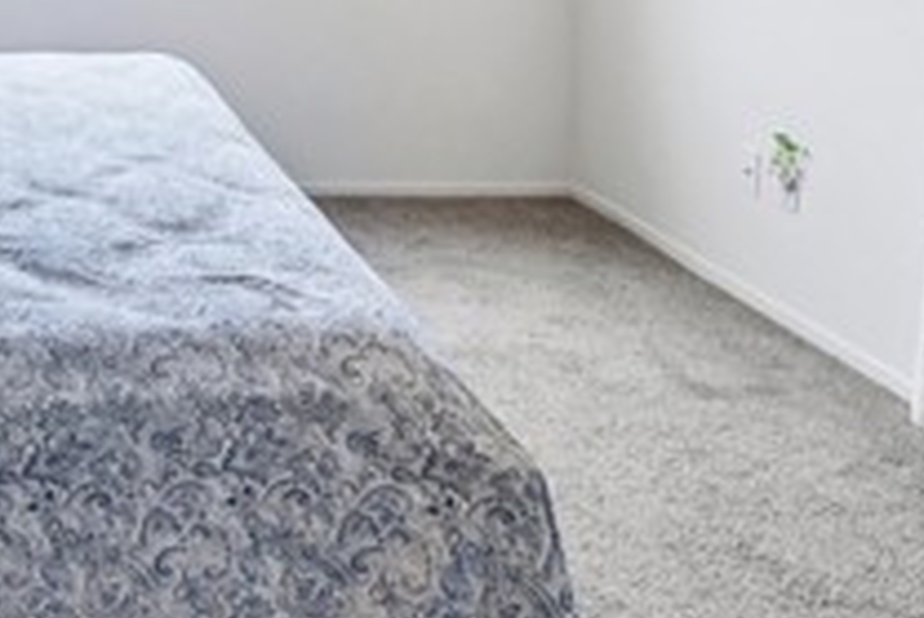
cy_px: -120
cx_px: 31
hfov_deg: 39.3
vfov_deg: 26.7
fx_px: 1152
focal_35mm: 45
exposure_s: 1/30
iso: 400
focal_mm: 14.6
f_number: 8
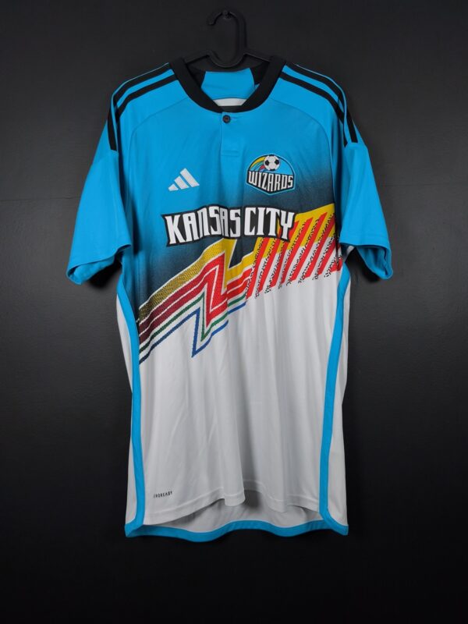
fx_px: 415
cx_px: 234
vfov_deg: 73.9
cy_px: 312
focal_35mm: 23
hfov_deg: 58.9
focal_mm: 6.57
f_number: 1.6
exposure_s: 1/160
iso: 400
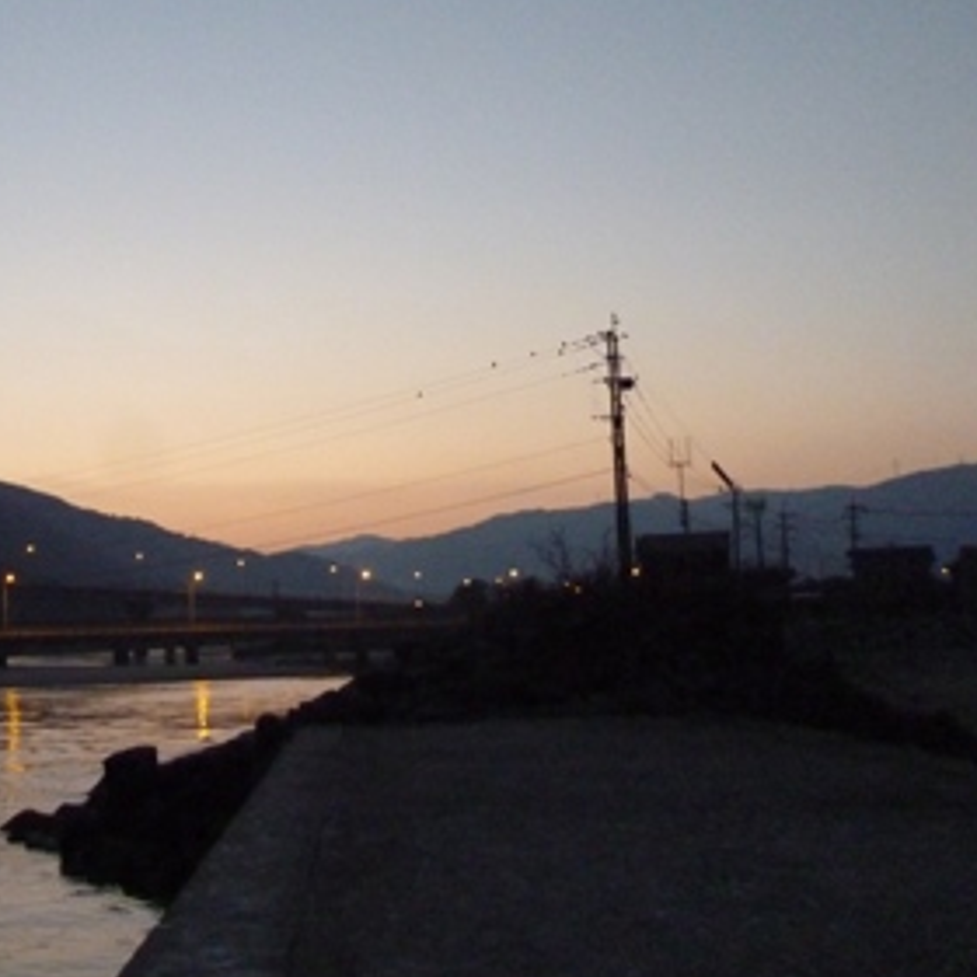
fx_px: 1469
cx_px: 202
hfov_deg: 35.7
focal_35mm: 46
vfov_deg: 36.8
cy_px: 475
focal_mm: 5
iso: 800
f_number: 3.1
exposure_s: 1/20
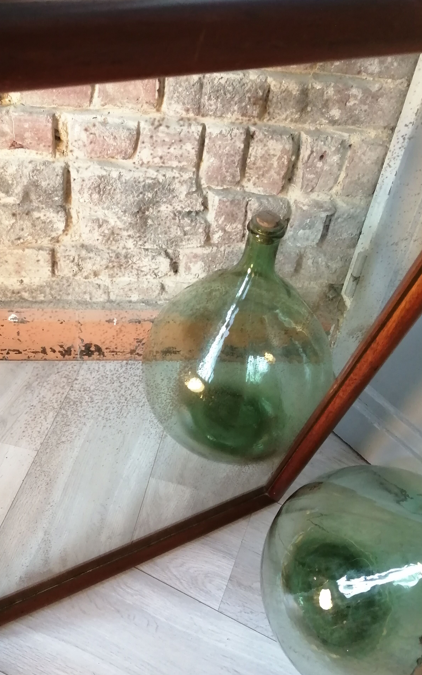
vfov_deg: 62.9
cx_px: 161
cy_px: 346
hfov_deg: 41.6
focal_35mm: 30
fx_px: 552
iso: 320
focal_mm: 3.46
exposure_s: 1/25
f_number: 1.8
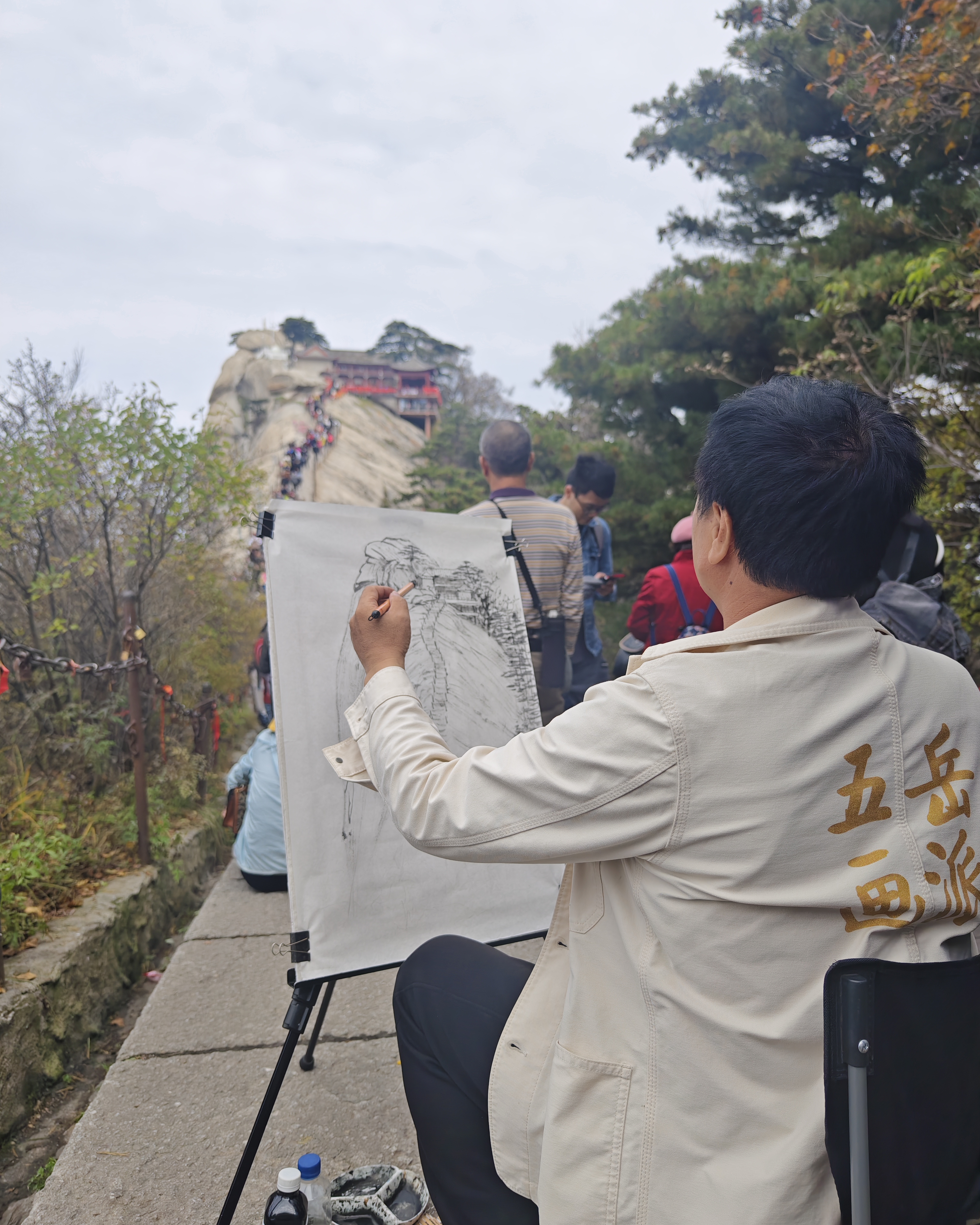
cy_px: 615
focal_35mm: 24
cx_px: 490
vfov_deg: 70.3
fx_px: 870
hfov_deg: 58.8
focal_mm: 8.67
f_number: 1.75
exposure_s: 1/2088
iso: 50
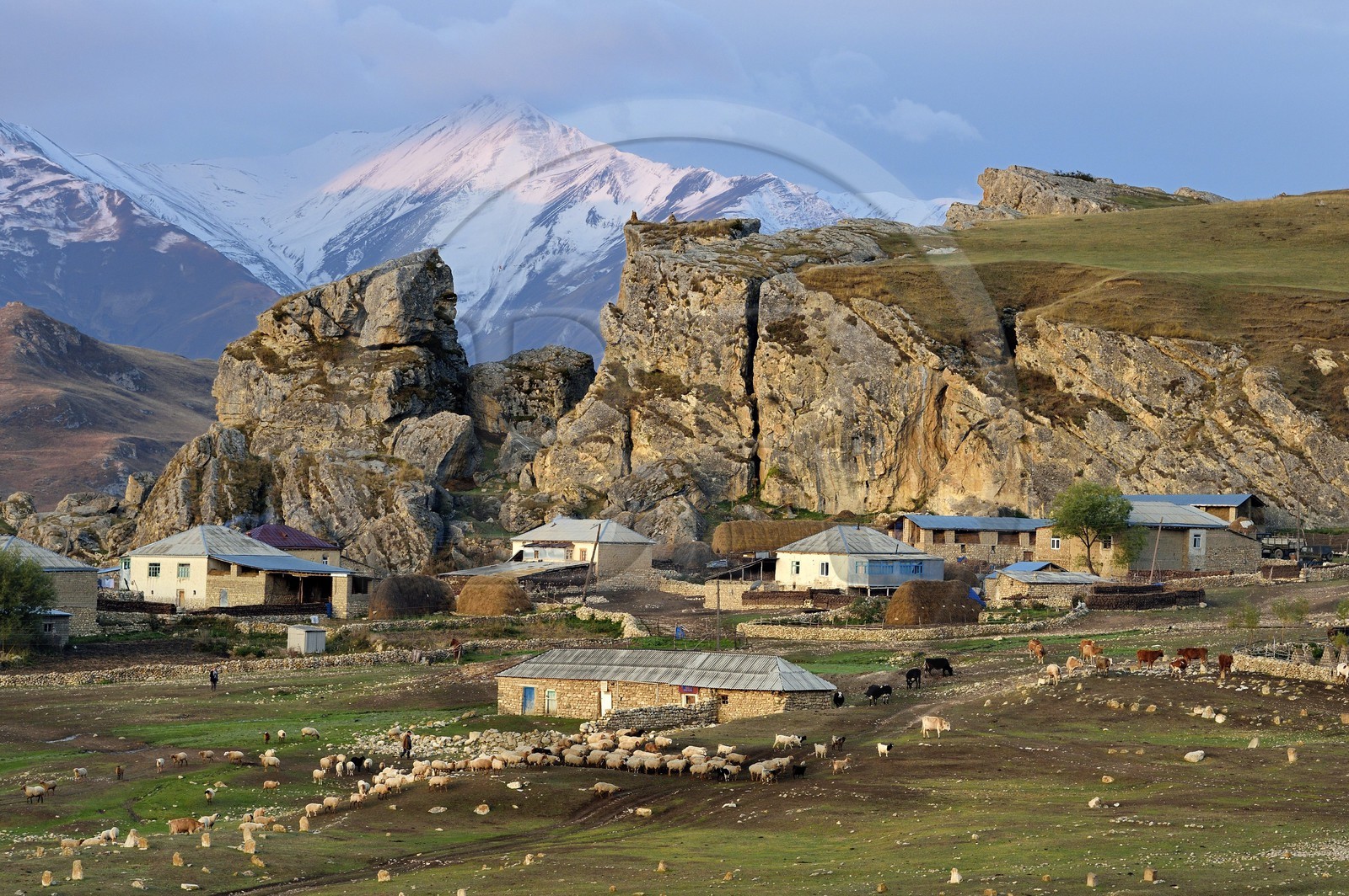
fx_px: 3931
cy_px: 448
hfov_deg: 19.5
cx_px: 674
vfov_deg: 13.0
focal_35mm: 105
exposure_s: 1/160
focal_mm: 105
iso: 800
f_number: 8
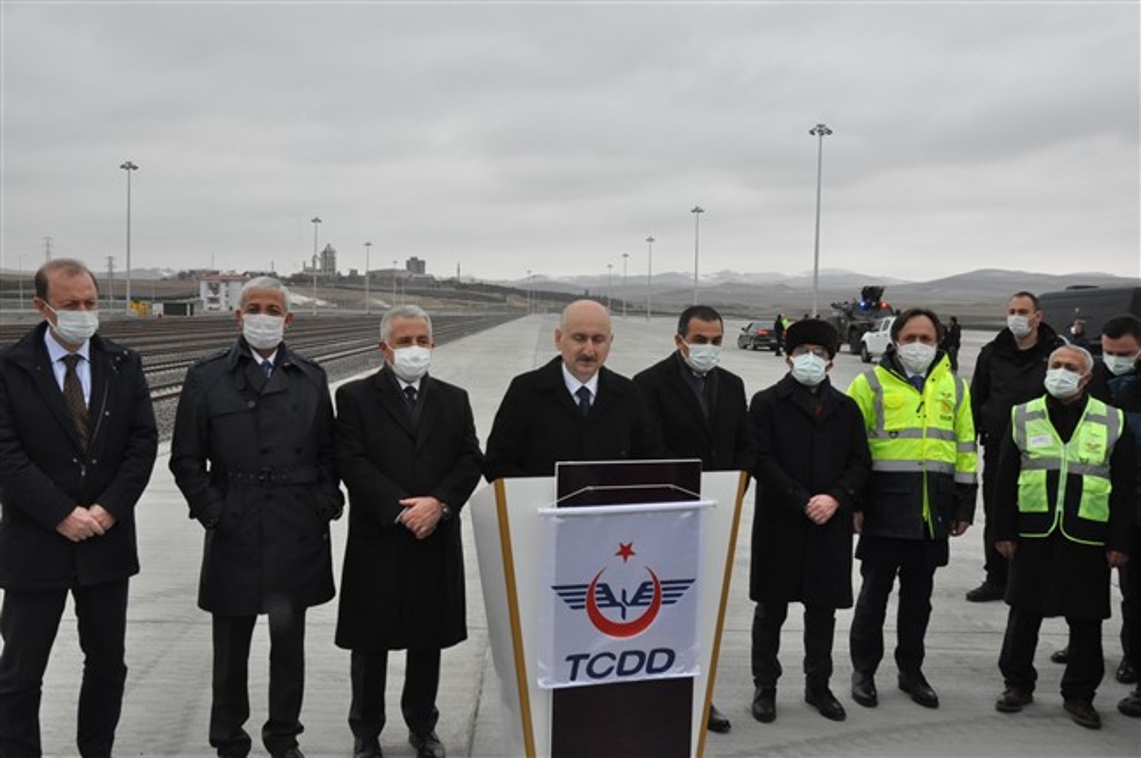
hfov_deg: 57.3
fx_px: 1045
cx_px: 570
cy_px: 379
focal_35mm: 33
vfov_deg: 39.9
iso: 1600
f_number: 9
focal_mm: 22
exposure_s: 1/320
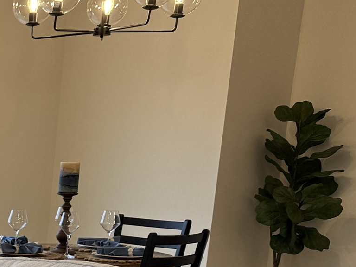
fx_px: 987
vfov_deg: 14.4
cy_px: 397
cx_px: -292
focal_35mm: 96
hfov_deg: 16.8
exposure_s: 1/131
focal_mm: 6.76
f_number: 1.78
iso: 100
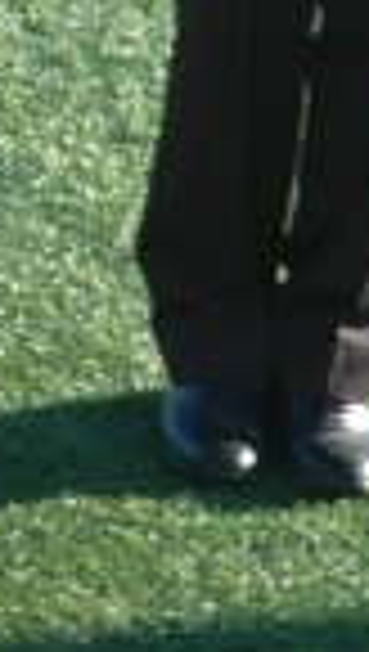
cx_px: -322
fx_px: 44887
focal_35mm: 2591
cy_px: -526
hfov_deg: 0.5
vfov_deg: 0.8
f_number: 5.6
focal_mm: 400
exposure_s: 1/160
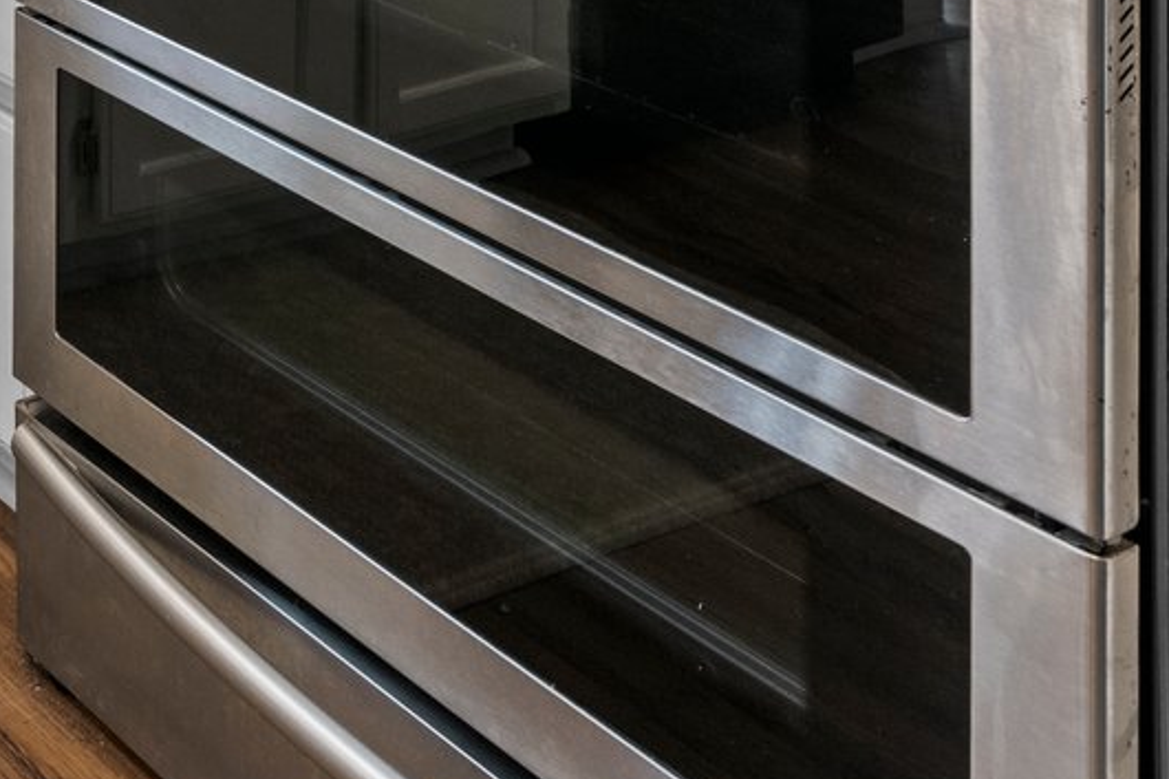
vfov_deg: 18.2
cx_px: -518
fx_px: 1883
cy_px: -648
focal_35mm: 58
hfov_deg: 26.5
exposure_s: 1/6
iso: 400
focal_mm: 15
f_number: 7.1
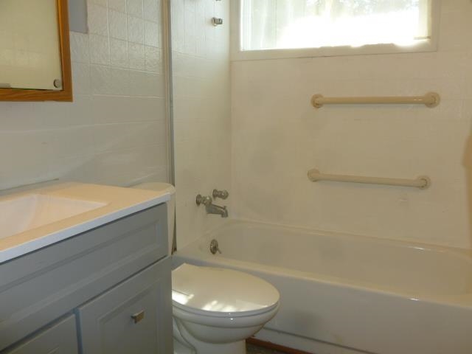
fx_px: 382
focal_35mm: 28
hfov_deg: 63.4
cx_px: 236
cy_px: 177
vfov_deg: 49.7
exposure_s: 1/60
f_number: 3.3
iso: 100
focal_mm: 5
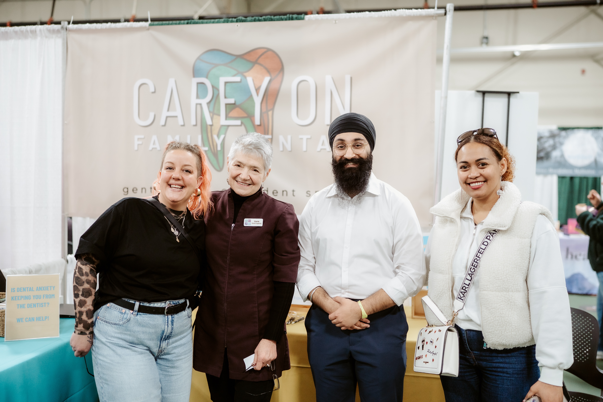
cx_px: 302
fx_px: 586
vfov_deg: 37.8
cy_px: 201
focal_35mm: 35
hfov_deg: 54.4
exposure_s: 1/200
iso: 500
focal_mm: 35
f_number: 1.6
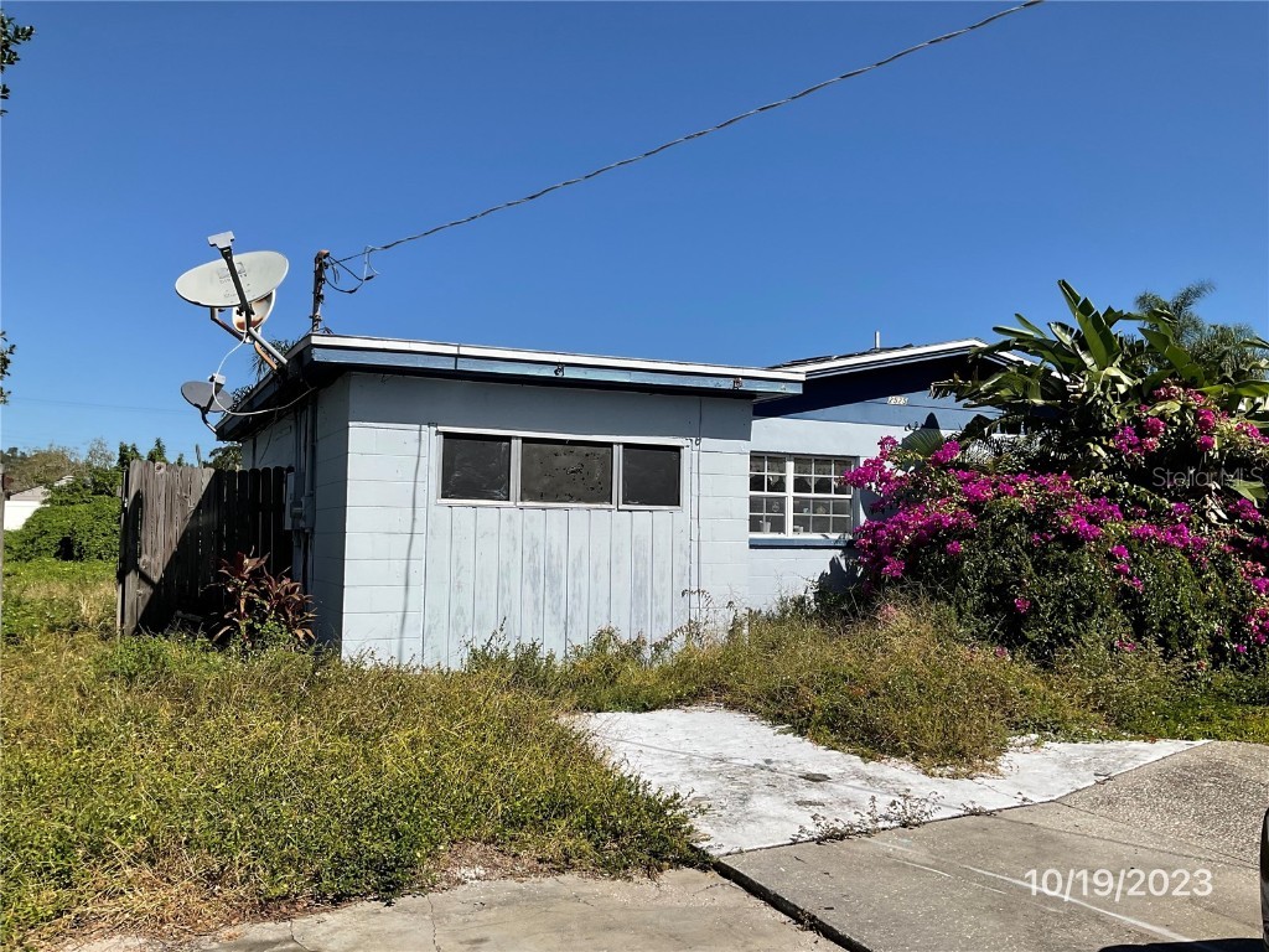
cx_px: 634
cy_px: 476
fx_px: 1063
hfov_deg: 61.7
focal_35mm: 29
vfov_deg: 48.2
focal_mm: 3
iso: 16
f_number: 1.8
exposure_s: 1/3125
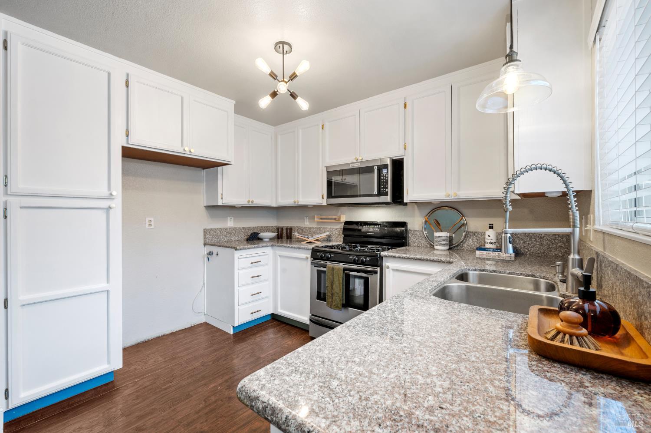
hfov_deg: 100.4
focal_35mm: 15
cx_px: 326
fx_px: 271
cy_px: 216
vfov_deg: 77.2
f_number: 9
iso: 250
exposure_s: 1/1.67
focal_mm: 15
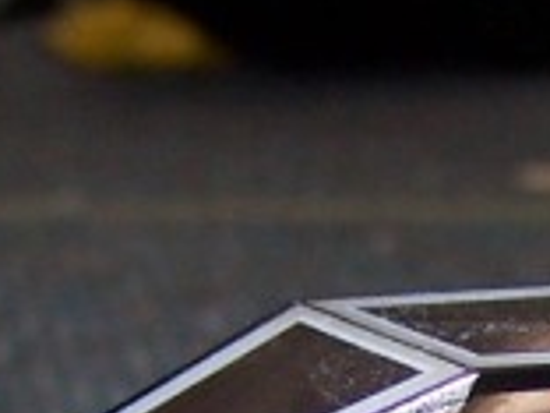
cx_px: 751
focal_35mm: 236
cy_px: 750
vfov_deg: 6.2
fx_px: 3750
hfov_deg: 8.3
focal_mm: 6.3
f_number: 2.8
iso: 80
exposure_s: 1/60
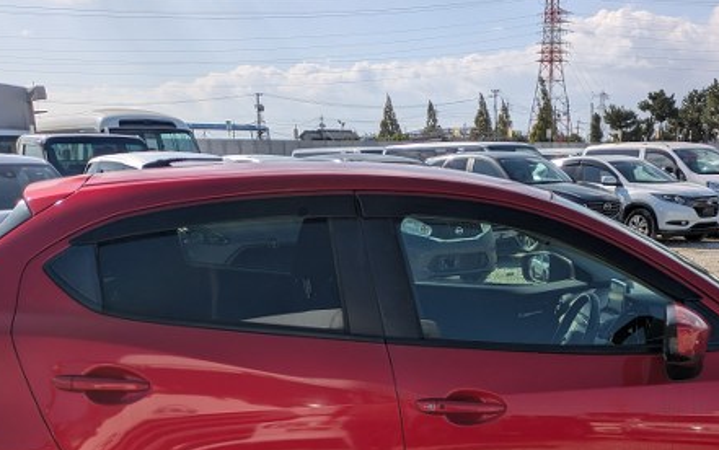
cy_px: 424
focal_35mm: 48
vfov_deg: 25.8
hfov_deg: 41.5
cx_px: 446
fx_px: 941
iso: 49
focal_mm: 5.43
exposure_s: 1/3378
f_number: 1.89
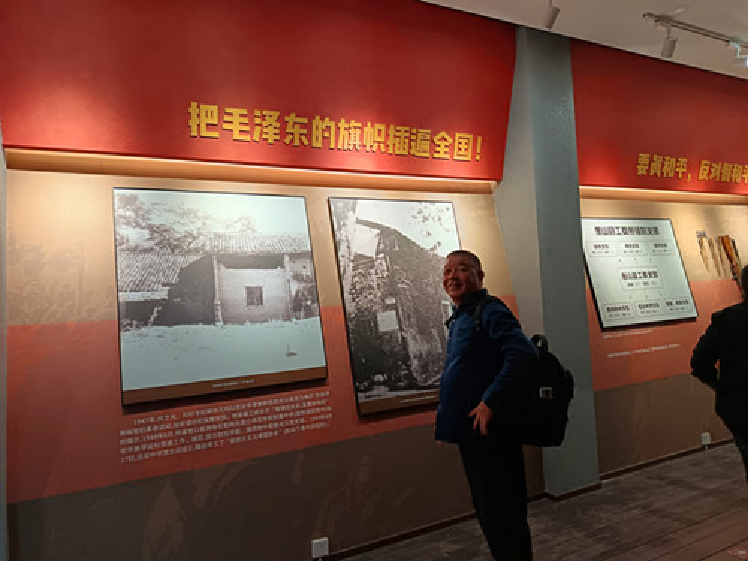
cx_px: 374
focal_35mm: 24
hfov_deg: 71.6
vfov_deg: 56.8
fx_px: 519
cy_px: 280
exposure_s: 1/100
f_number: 1.75
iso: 2793
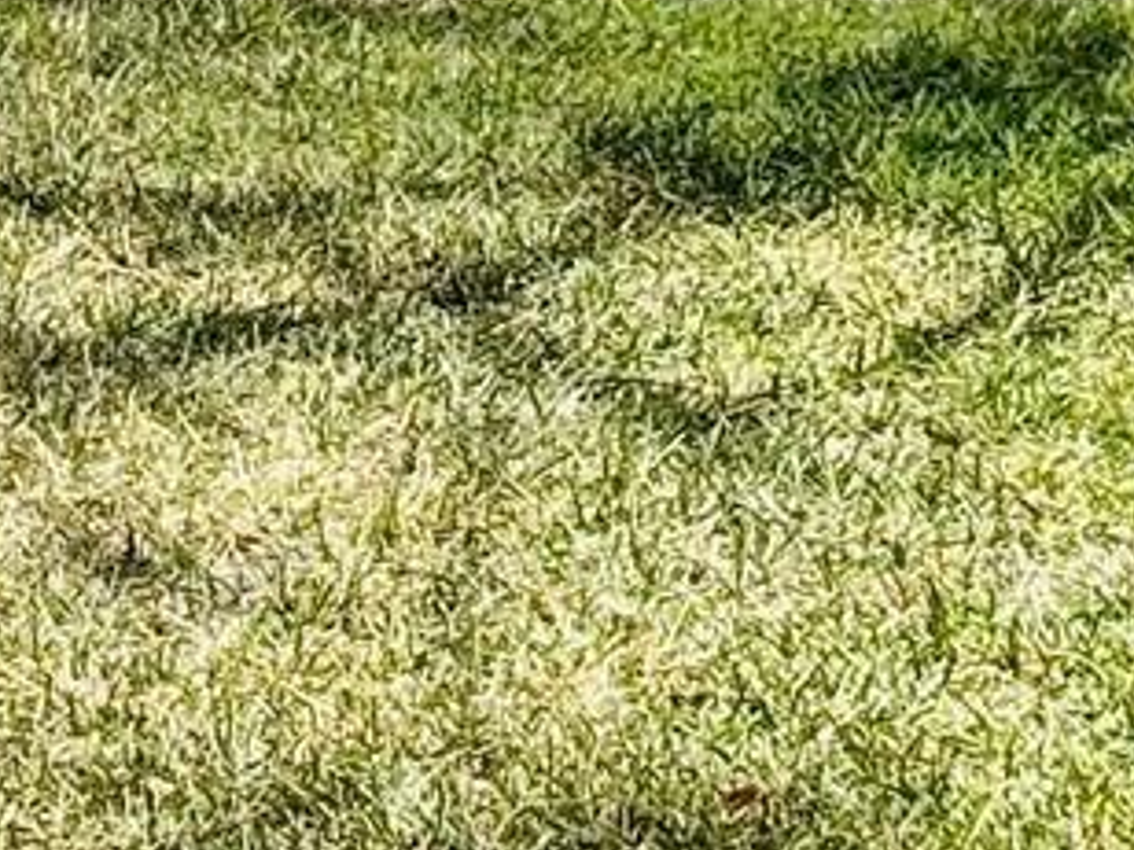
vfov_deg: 5.8
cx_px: -700
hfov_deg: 7.8
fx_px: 8157
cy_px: -1089
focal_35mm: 249
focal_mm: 6.76
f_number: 1.78
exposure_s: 1/3226
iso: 80
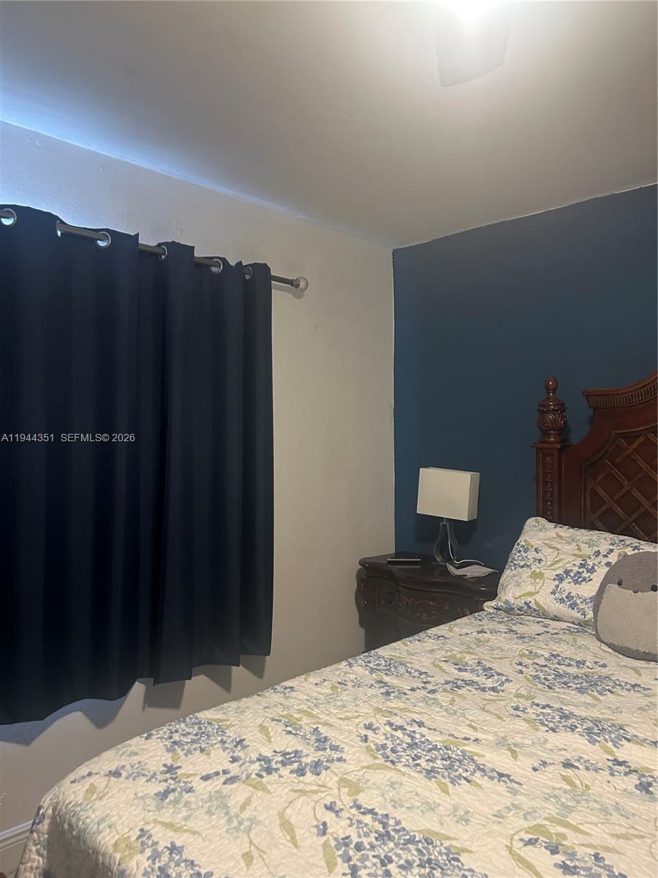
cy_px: 439
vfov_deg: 67.3
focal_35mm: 26
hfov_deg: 53.1
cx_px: 329
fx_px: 659
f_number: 1.5
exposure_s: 1/60
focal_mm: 5.7
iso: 250
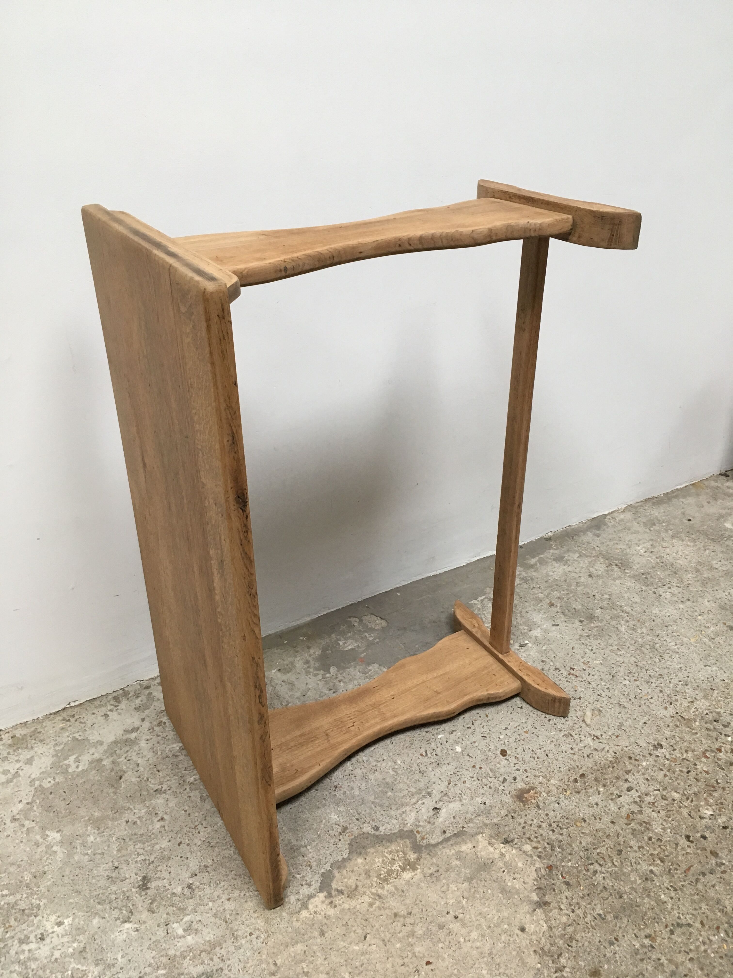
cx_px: 366
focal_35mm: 29
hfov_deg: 48.2
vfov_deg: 61.7
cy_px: 489
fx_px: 819
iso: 64
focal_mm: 4.15
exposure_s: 1/33
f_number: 2.2
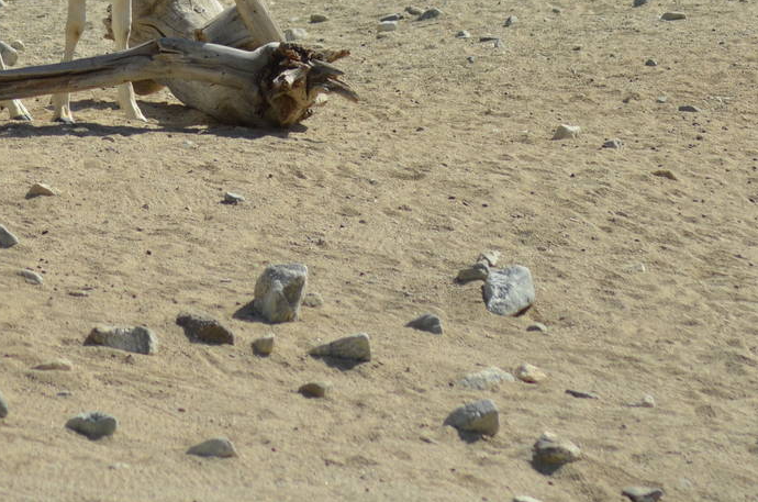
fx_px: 12064
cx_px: 148
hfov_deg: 3.6
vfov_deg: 2.4
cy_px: 14
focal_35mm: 574
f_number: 5.6
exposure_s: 1/2000
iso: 320
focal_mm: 165
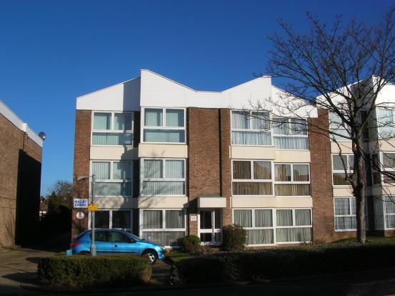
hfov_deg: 52.7
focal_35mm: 35
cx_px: 198
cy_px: 148
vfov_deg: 40.7
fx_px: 399
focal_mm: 5.8
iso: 50
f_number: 5.6
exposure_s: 1/546
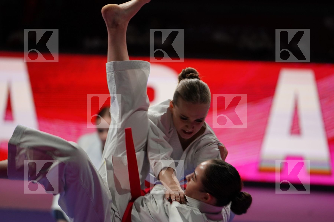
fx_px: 2533
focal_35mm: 273
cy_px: 111
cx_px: 167
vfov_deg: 5.0
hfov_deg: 7.5
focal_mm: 182
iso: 1000
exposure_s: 1/500
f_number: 2.8
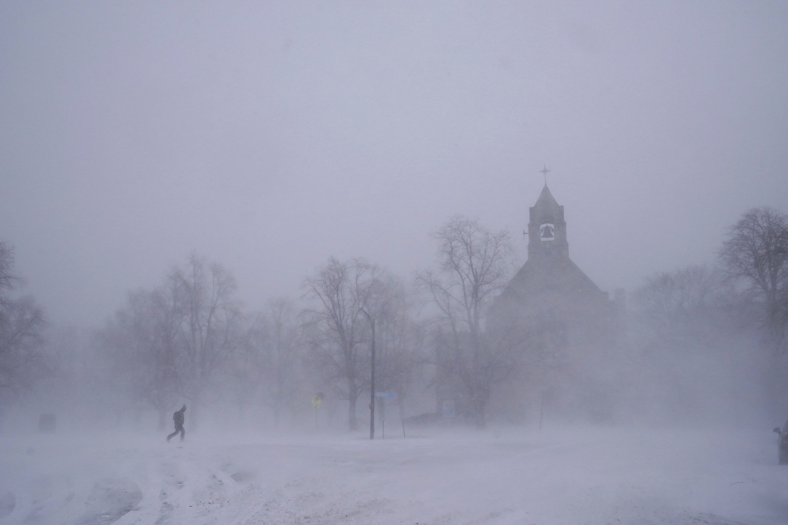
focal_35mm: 41
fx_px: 897
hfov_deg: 47.4
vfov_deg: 32.6
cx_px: 394
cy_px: 262
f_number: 8
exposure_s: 1/2500
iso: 2000
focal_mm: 41
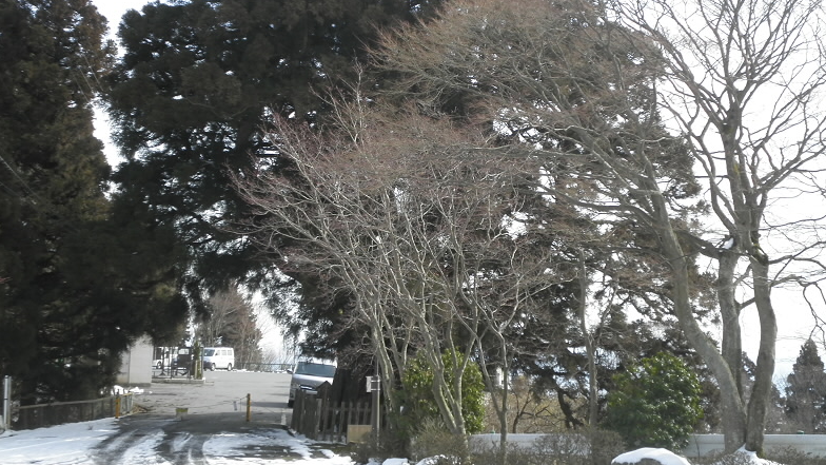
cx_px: 417
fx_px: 1095
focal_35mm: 50
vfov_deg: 23.9
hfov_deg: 41.3
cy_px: 183
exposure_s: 1/160
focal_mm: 8.2
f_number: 4.3
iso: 64
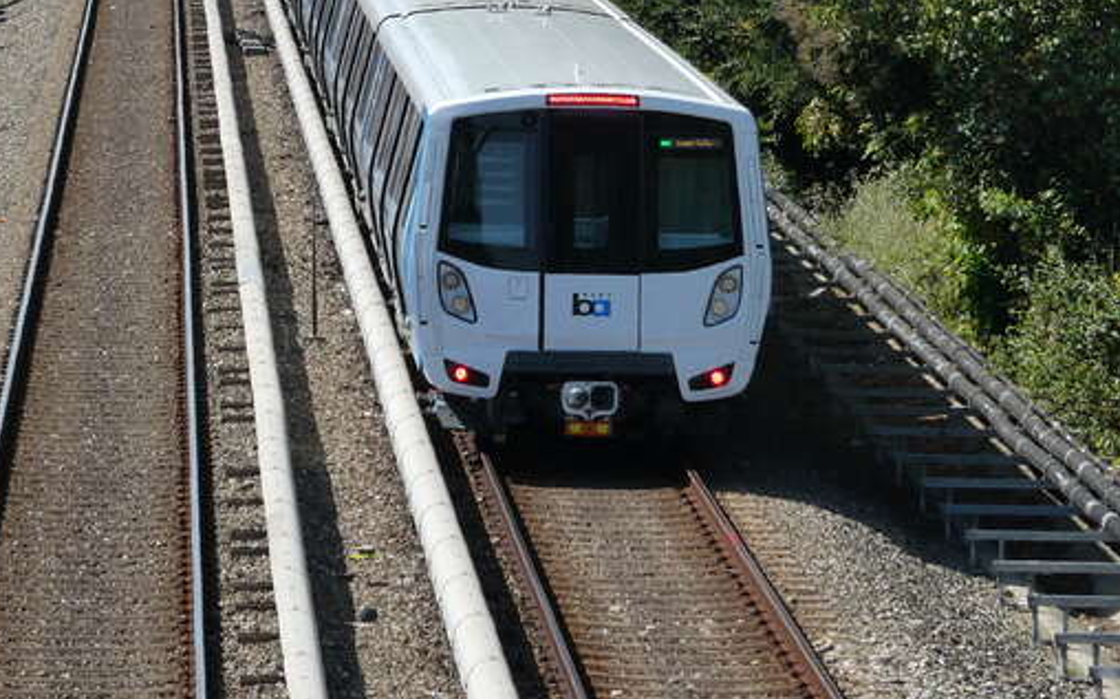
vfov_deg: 3.9
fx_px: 10190
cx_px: 467
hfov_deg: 6.3
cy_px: 90
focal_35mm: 334
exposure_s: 1/320
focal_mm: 35.8
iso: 80
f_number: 5.6
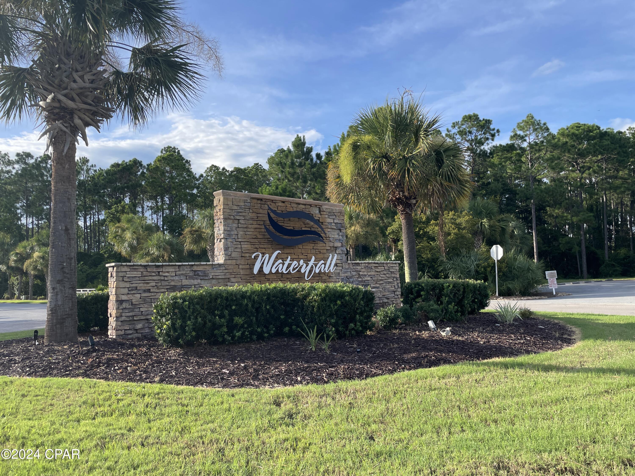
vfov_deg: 53.1
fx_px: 477
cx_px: 318
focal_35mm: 26
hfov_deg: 67.3
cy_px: 238
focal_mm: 4.2
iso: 32
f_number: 1.6
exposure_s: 1/1553
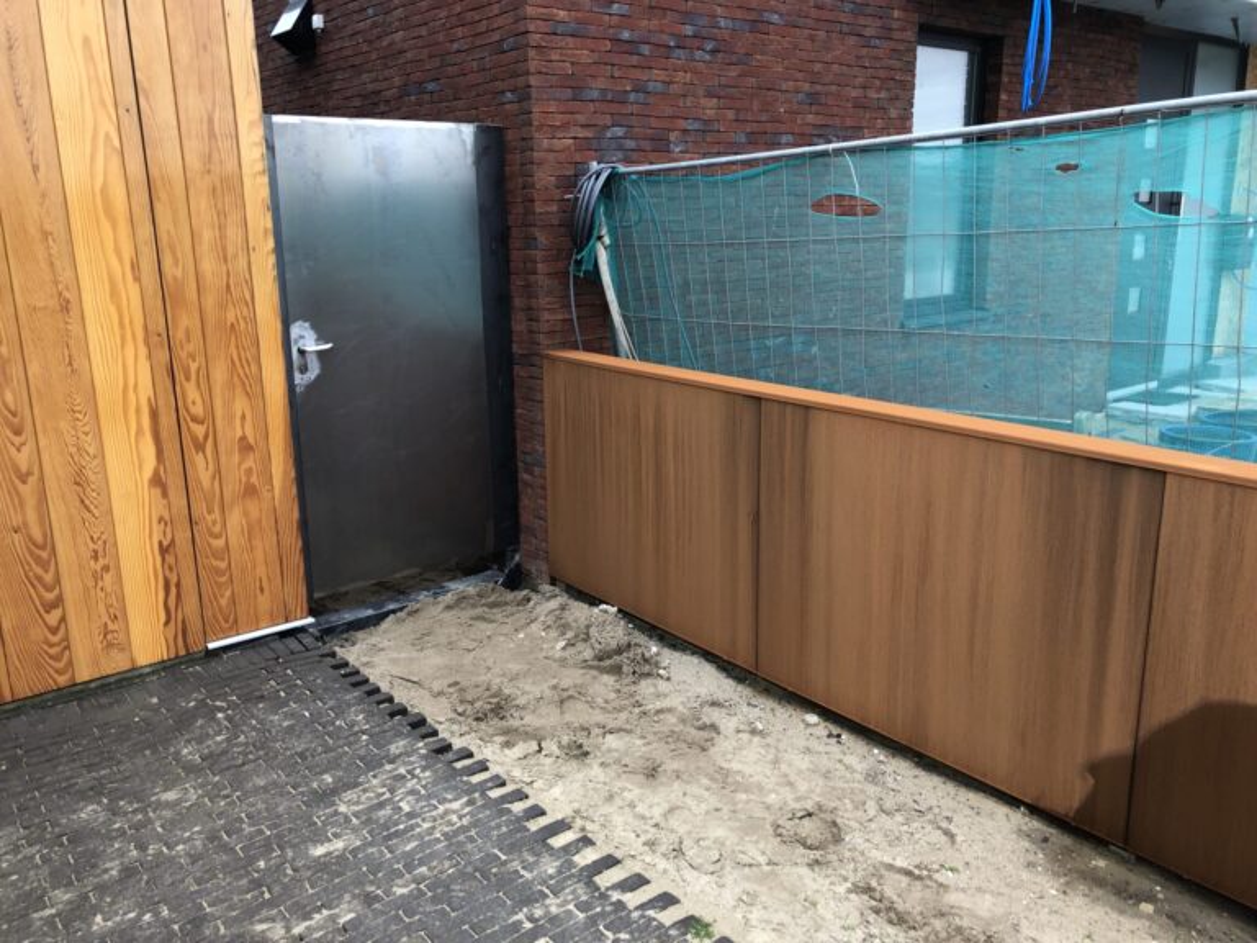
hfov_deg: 63.4
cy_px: 472
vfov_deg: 49.7
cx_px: 628
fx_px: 1017
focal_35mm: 28
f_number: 1.8
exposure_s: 1/120
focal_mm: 3.99
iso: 32
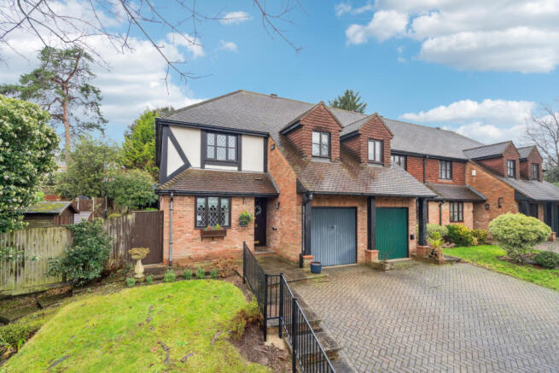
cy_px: 186
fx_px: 248
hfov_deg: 96.7
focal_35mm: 16
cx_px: 280
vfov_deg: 73.8
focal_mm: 16
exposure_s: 1/60
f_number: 8
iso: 640
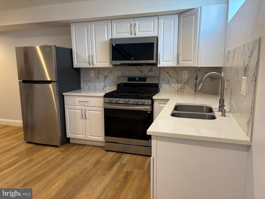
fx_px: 199
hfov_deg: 67.3
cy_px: 100
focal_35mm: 26
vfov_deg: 53.1
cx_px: 132
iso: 100
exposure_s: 1/60
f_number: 1.6
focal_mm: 5.96
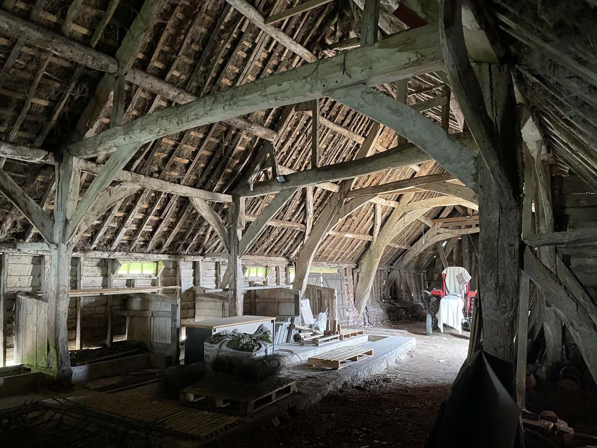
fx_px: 448
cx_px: 298
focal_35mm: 26
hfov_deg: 67.3
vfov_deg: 53.1
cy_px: 224
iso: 640
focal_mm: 4.2
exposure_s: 1/35
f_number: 1.6
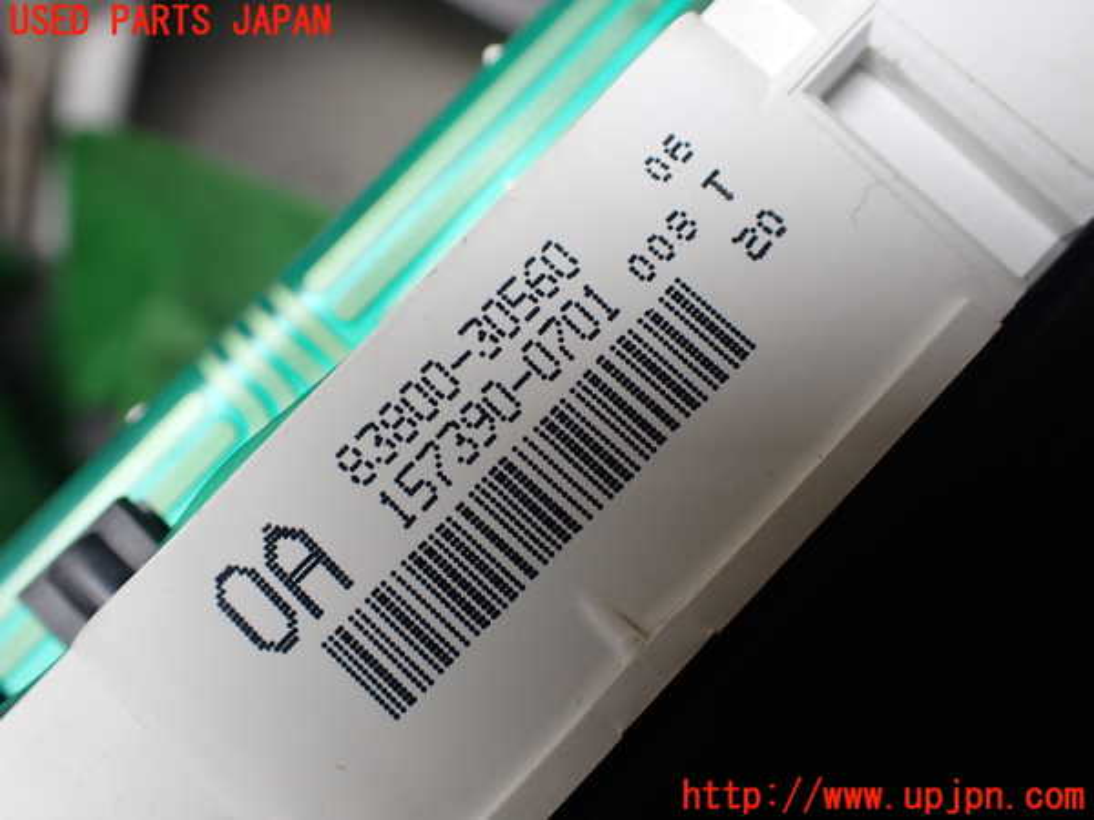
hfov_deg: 60.0
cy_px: 410
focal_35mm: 30
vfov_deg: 46.8
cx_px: 547
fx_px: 948
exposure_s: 1/125
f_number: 2.3
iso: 160
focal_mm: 5.4
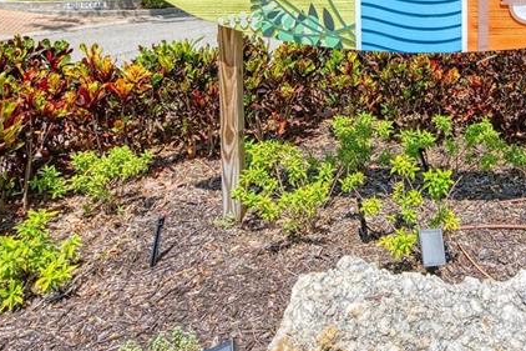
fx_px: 497
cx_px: 423
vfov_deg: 34.3
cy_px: -23
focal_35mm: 34
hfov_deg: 52.2
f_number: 7.1
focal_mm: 14
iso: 200
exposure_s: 1/200
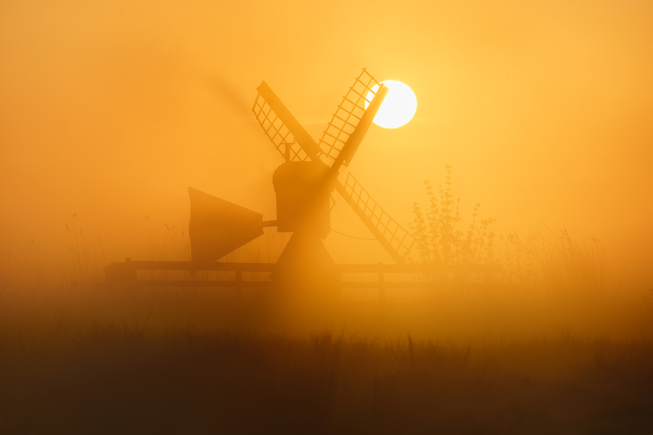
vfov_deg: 4.7
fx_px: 5333
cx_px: 326
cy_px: 218
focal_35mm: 294
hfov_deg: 7.0
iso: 100
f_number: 9
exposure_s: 1/250
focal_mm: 294
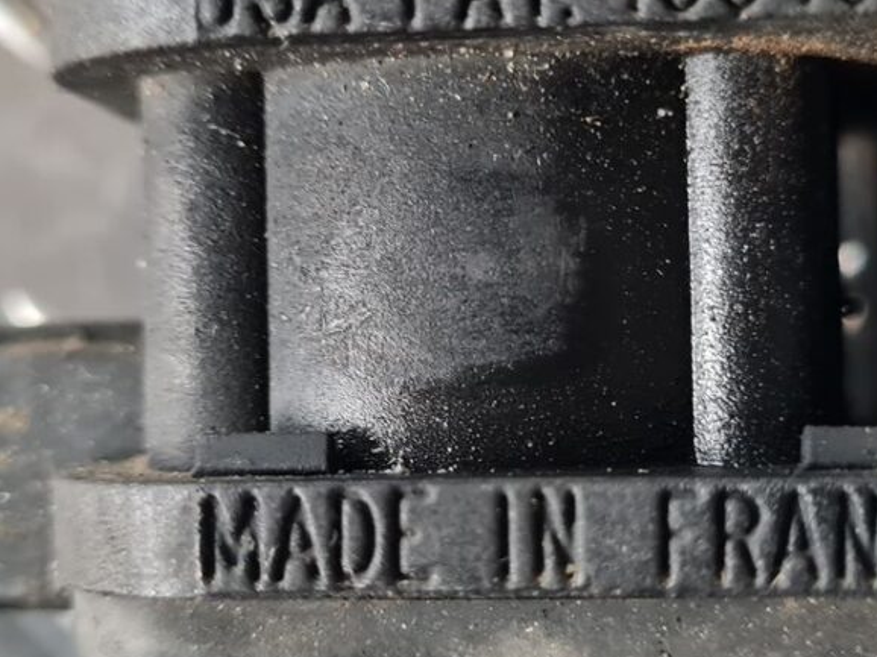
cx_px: 429
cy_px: 323
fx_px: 1595
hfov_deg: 30.7
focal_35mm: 63
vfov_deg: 23.3
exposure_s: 1/50
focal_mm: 5.4
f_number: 1.8
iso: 320
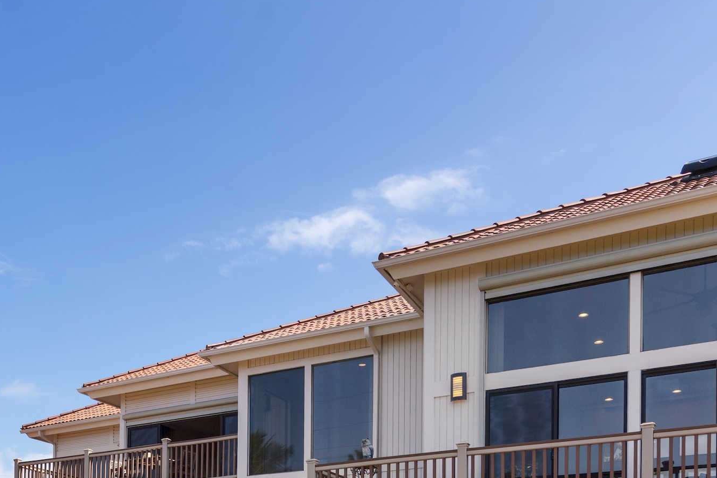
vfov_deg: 26.3
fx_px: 856
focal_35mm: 43
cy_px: 627
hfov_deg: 43.6
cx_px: 156
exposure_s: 1/200
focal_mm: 16
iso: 100
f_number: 8
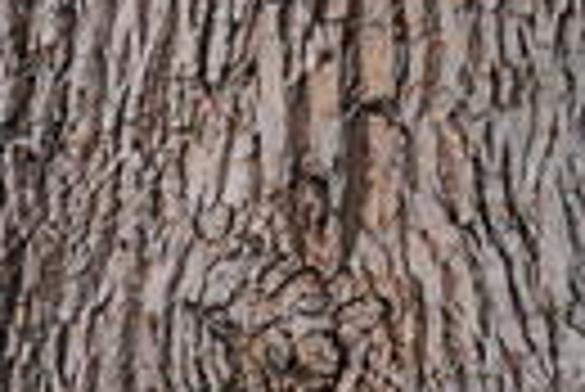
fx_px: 18057
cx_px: 518
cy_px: -320
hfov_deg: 1.9
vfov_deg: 1.2
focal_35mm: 1110
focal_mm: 150
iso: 1600
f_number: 5
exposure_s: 1/40
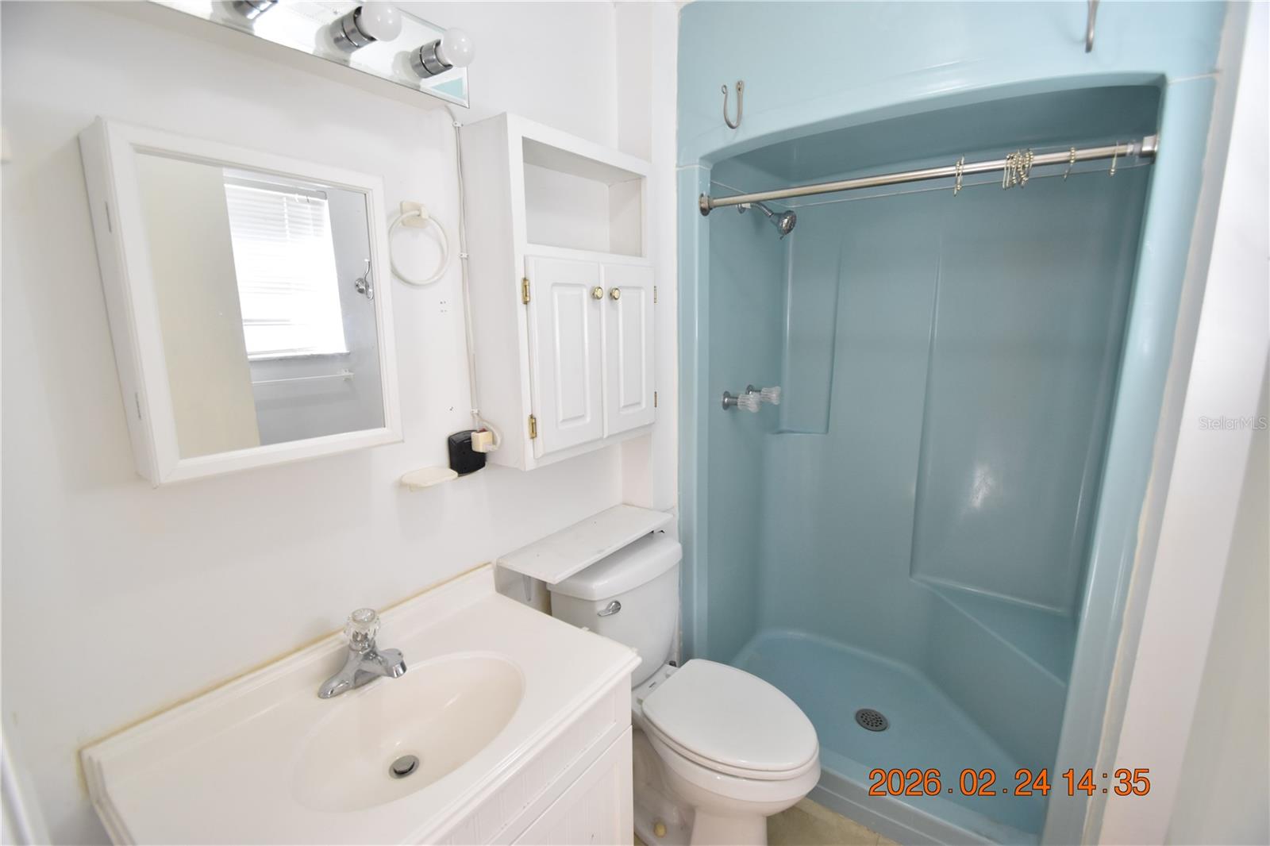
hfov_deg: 100.4
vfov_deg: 77.3
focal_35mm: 15
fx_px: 529
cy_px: 423
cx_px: 635
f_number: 3.5
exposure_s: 1/90
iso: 800
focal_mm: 10
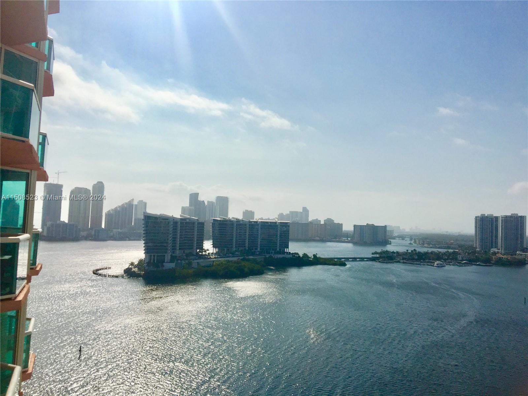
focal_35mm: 29
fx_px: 442
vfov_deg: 48.2
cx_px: 264
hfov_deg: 61.7
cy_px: 198
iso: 25
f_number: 2.2
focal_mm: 4.15
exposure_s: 1/10989
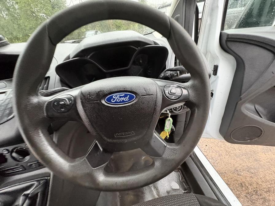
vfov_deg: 85.7
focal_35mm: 14
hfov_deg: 102.1
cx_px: 138
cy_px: 103
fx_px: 111
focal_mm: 2.22
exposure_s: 1/40
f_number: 2.2
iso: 800
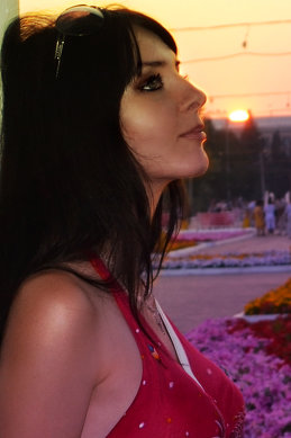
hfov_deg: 47.9
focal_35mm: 27
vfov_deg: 67.4
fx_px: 328
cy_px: 219
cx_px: 146
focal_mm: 18
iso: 110
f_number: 4
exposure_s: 1/125
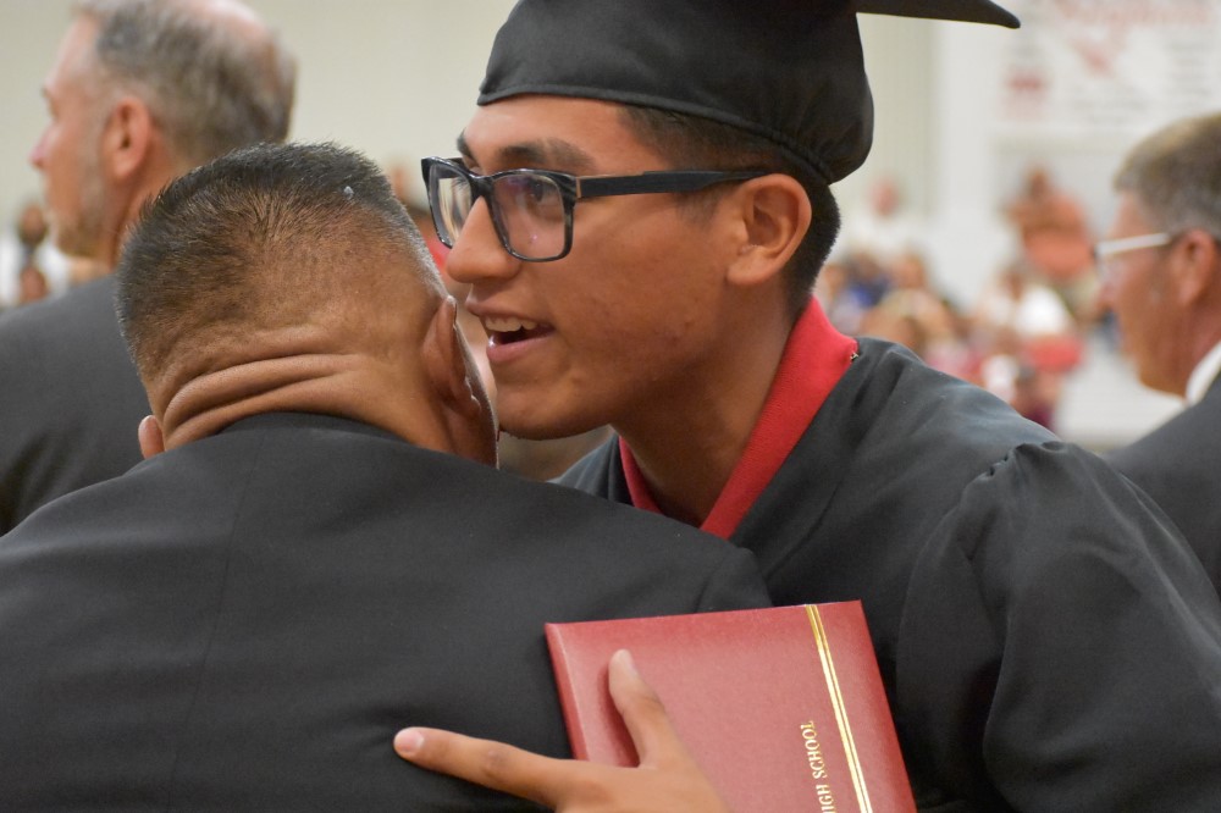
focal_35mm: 120
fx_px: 4068
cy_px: 406
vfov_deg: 11.4
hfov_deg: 17.1
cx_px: 610
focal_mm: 80
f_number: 4.8
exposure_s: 1/250
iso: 12800
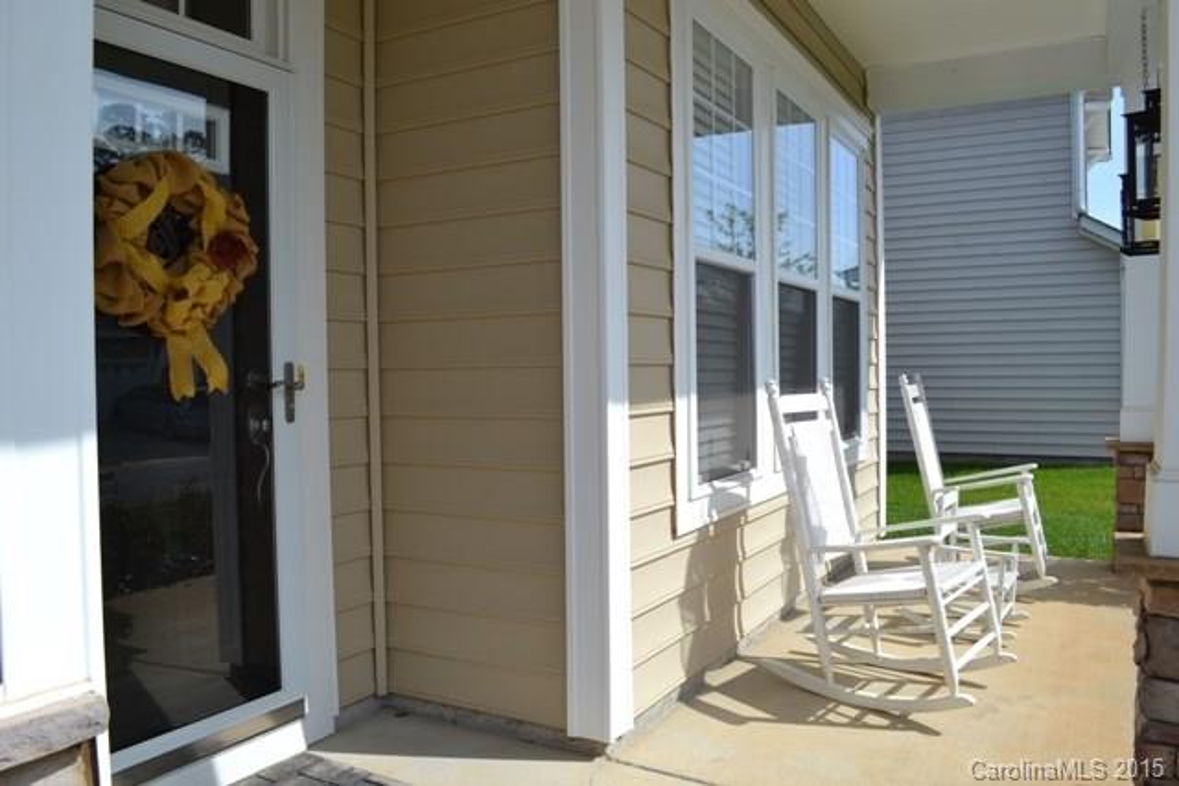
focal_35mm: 27
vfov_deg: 48.0
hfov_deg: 67.4
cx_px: 590
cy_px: 393
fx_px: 884
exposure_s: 1/250
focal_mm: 18
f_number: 8
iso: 100
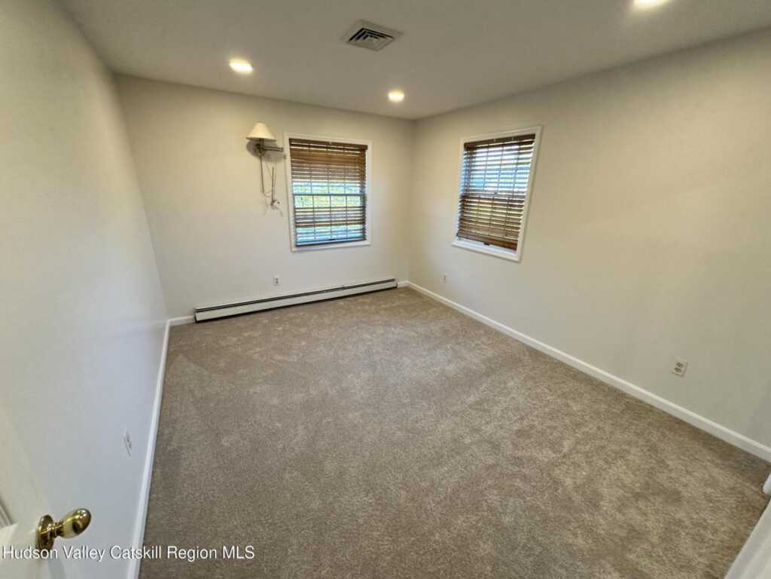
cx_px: 386
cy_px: 290
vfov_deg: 85.7
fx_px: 312
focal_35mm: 14
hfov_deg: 102.1
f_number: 2.2
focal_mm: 2.22
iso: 200
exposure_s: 1/120
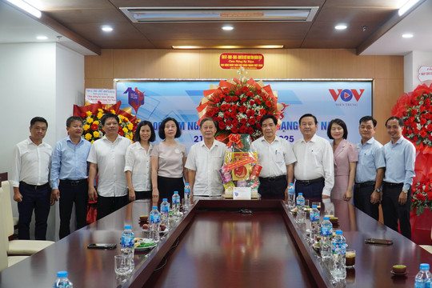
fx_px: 504
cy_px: 144
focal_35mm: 42
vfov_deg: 31.9
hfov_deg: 46.4
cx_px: 216
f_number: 4
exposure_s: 1/60
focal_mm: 28
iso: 500
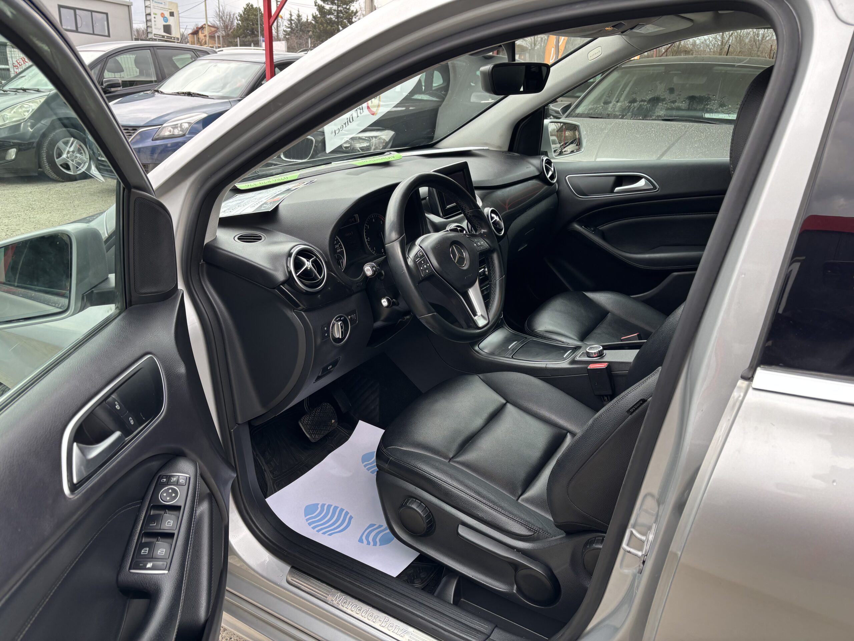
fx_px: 641
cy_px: 320
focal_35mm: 26
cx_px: 427
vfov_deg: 53.1
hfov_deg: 67.3
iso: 32
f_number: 1.6
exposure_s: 1/121
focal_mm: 5.96
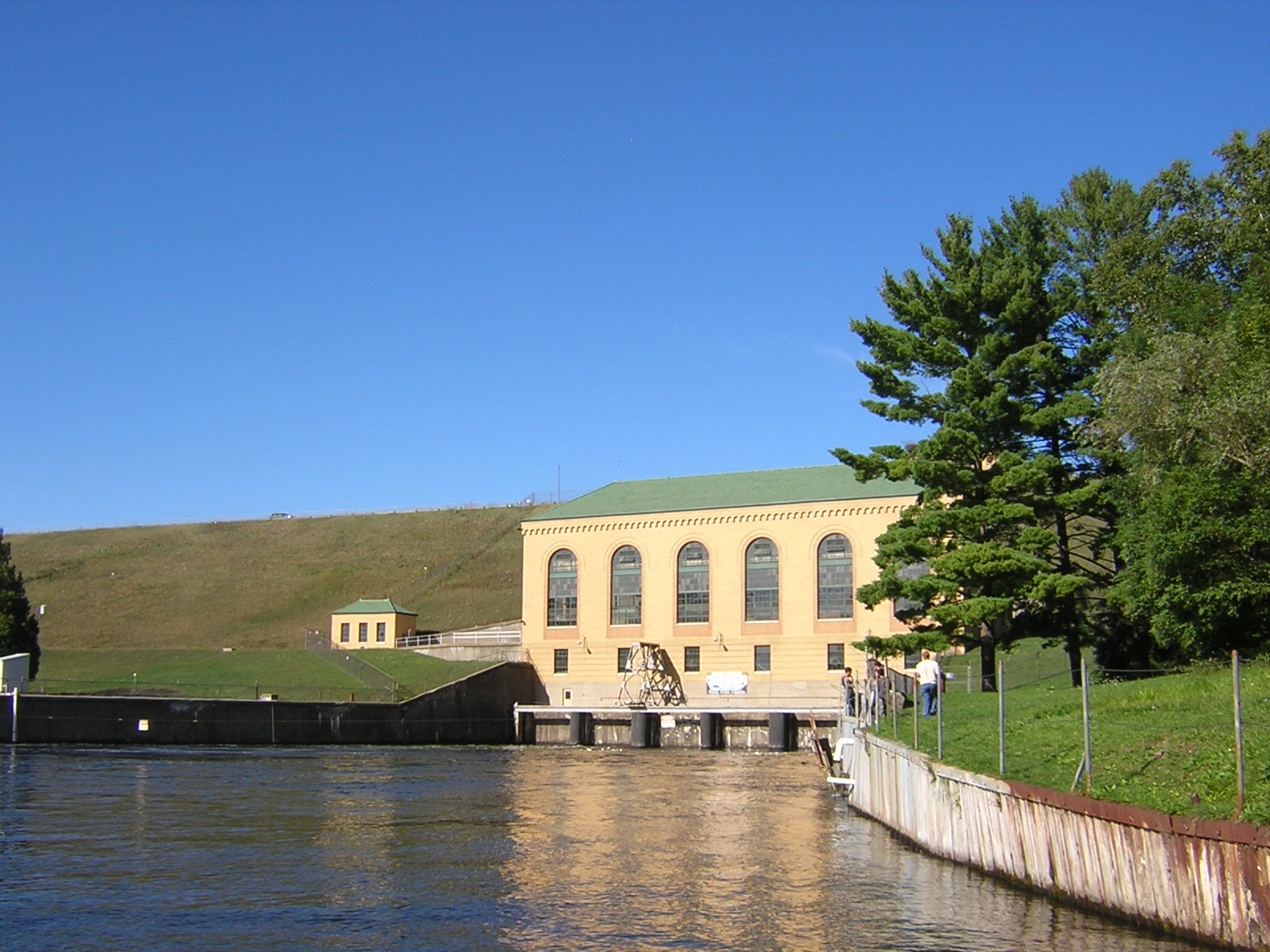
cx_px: 635
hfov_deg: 51.4
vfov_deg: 39.7
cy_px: 476
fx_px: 1321
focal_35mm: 36
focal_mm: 4.7
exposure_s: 1/312
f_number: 5.2
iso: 100
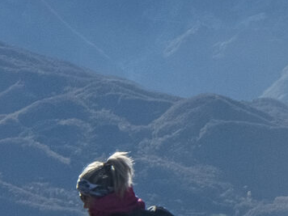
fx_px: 2471
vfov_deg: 5.0
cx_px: -564
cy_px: 343
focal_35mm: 297
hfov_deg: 6.2
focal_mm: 28.9
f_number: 14
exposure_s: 1/125
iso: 200
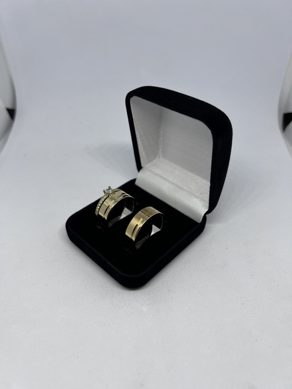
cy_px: 194
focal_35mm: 26
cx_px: 146
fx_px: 292
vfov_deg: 67.3
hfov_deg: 53.1
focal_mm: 5.7
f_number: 1.5
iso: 50
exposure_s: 1/300
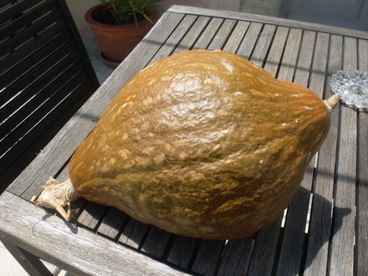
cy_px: 138
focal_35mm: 38
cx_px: 184
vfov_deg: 37.7
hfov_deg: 49.0
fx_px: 404
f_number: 8.4
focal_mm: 6.3
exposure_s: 1/90
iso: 80
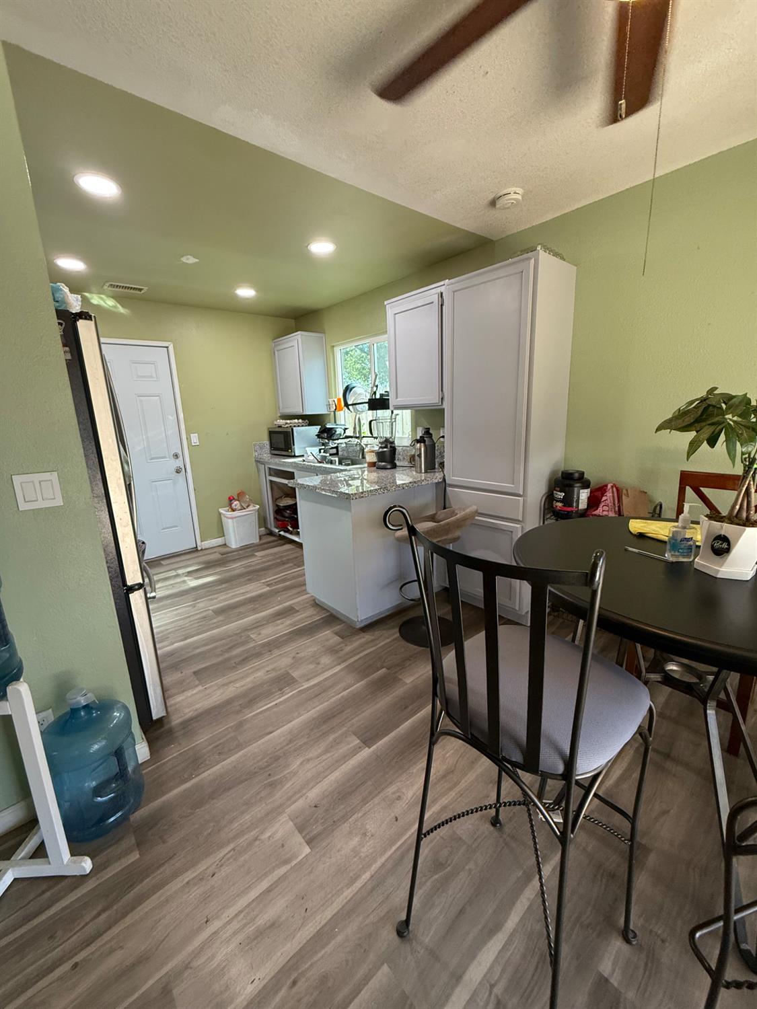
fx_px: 408
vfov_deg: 102.1
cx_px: 378
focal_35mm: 14
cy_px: 504
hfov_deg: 85.7
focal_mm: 2.22
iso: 320
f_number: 2.2
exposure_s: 1/120
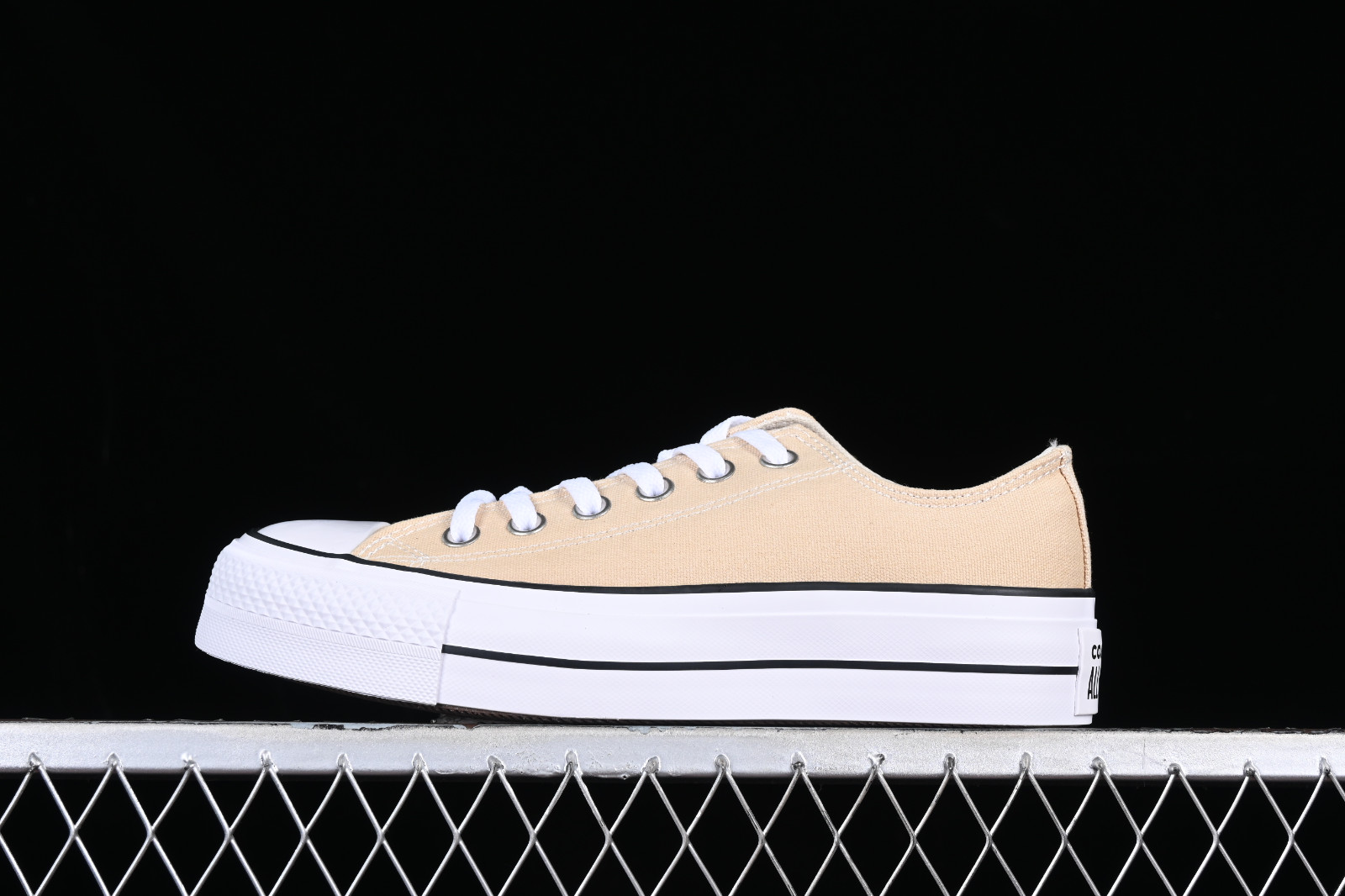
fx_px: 2801
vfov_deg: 18.2
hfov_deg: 27.0
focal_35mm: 75
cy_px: 448
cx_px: 672
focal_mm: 50
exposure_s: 1/80
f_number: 8
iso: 160
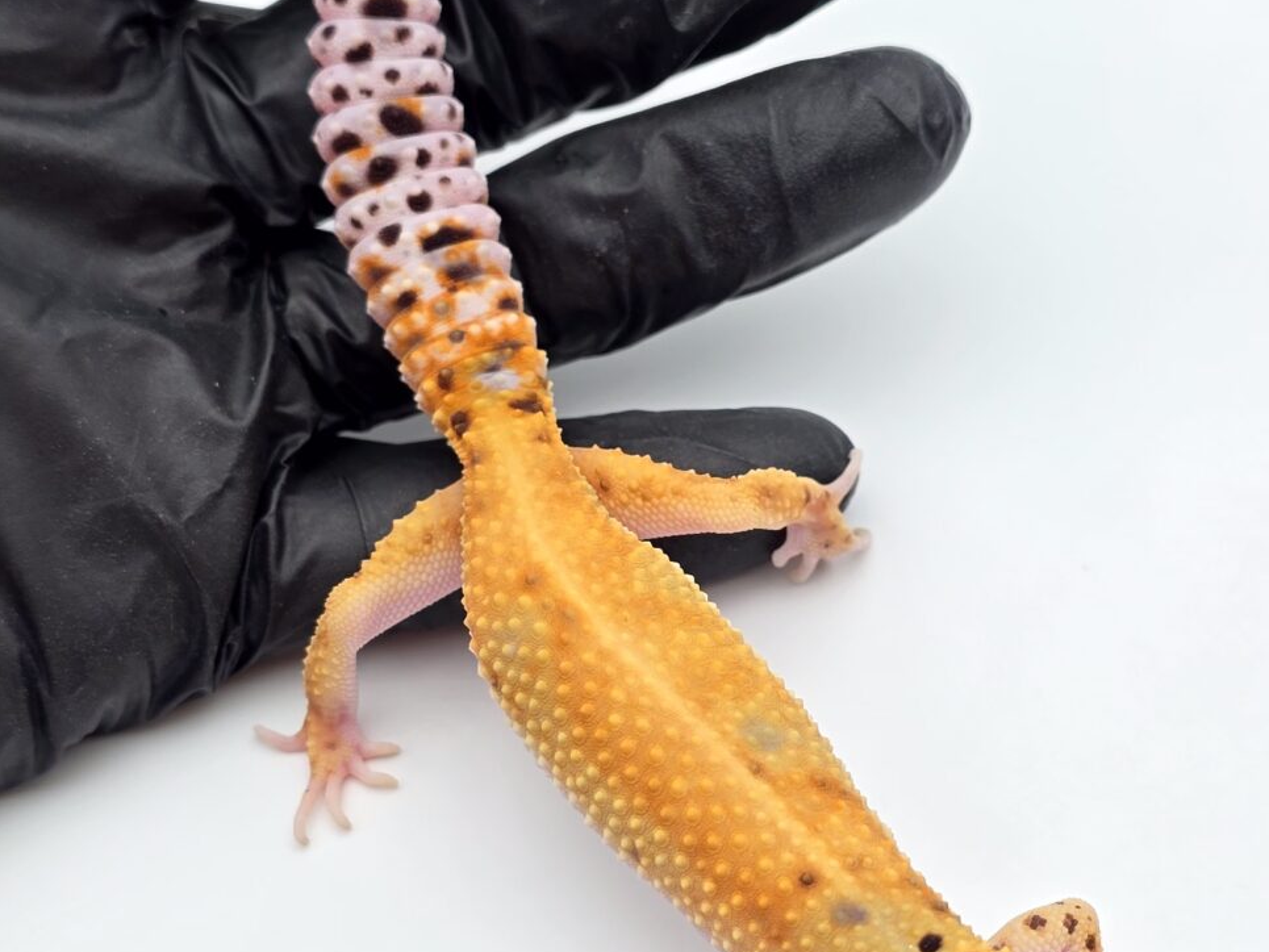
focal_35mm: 61
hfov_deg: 31.7
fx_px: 2236
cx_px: 671
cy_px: 604
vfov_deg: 24.0
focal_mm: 6.3
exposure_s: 1/359
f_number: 1.7
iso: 40
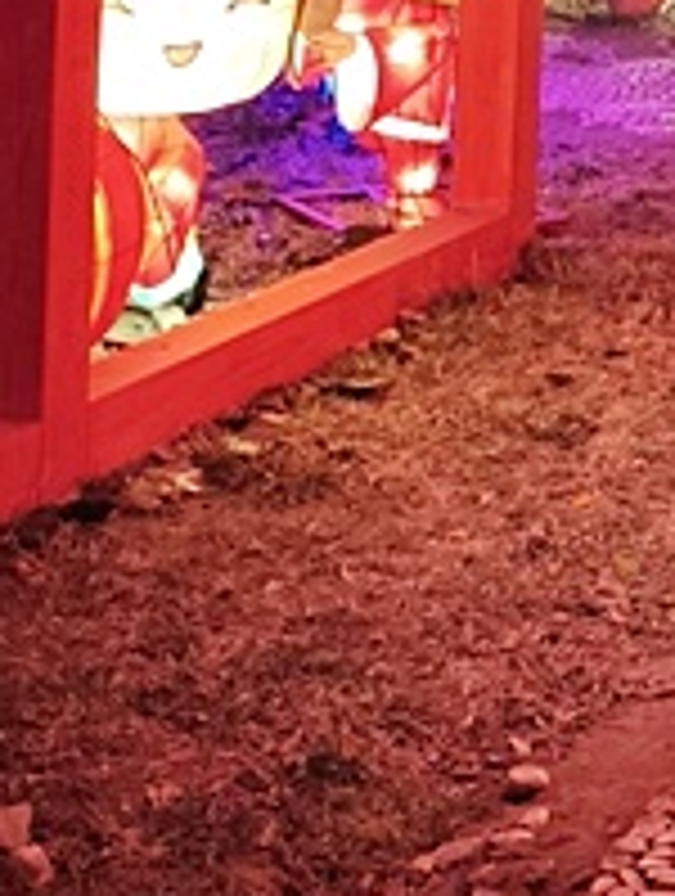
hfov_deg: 11.2
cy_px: -552
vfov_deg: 14.6
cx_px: 1220
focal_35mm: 123
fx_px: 3188
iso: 800
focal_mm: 6.57
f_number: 1.6
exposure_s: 1/60
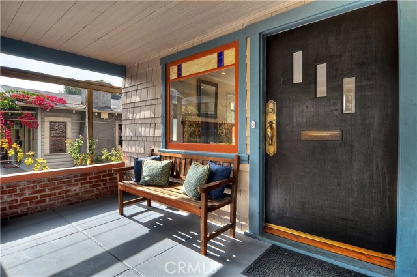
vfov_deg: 67.2
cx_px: 208
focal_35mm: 18
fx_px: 208
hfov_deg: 90.1
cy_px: 138
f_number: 7.1
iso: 125
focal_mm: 12
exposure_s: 1/200
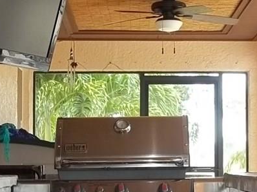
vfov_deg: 14.3
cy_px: 155
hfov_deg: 19.1
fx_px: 764
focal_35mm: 103
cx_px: 125
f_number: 3.2
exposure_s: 1/40
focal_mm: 7.1
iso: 160
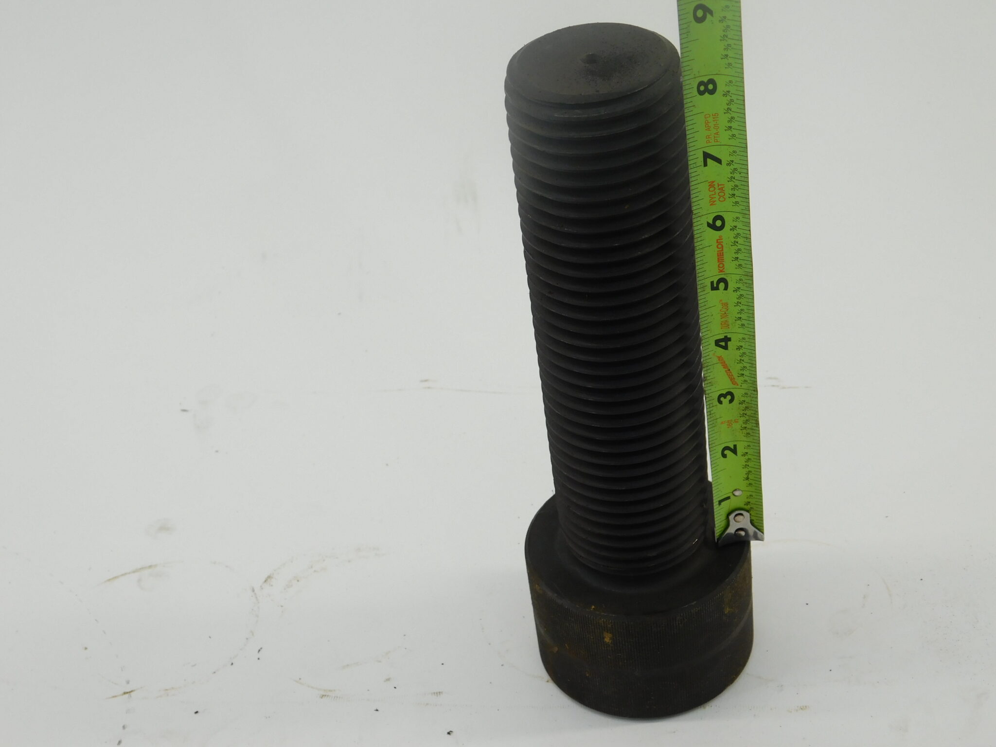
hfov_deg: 32.7
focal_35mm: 59
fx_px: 1698
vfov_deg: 24.8
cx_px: 498
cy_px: 374
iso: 125
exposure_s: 1/100
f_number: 4
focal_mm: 10.4
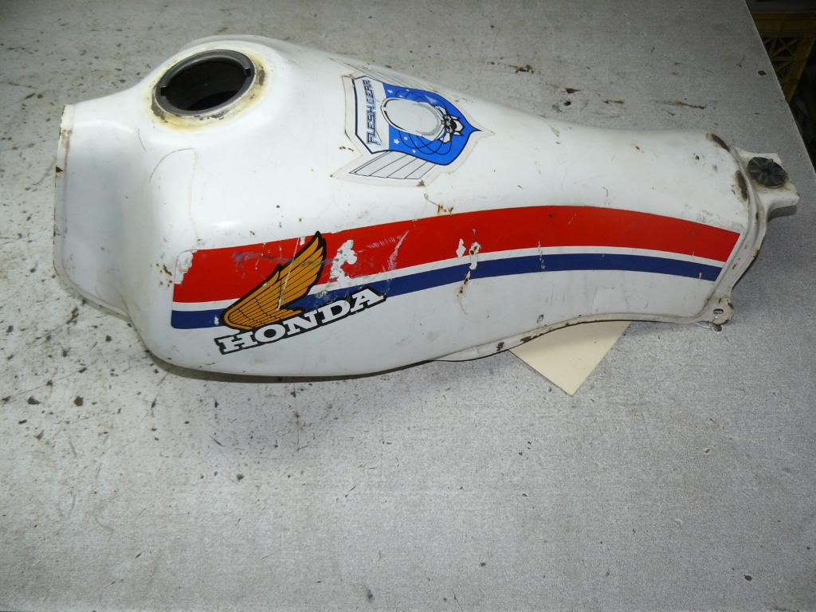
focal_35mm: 36
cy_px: 306
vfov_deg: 39.7
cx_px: 408
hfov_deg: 51.4
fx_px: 849
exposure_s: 1/30
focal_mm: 6
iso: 100
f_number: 2.8
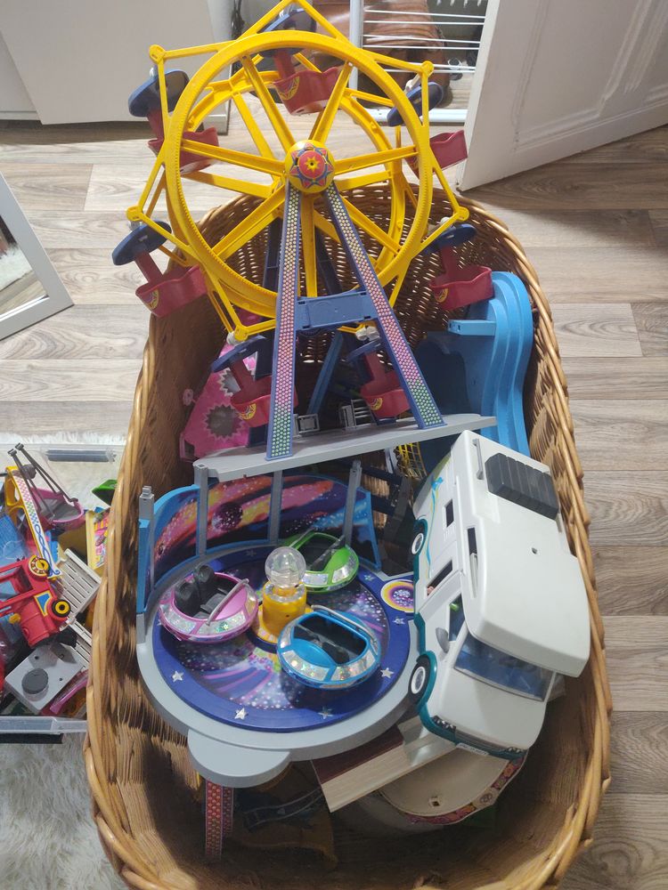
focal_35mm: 25
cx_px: 334
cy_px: 445
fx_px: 643
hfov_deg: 54.9
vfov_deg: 69.4
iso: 1000
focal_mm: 4.25
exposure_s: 1/20
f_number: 1.7
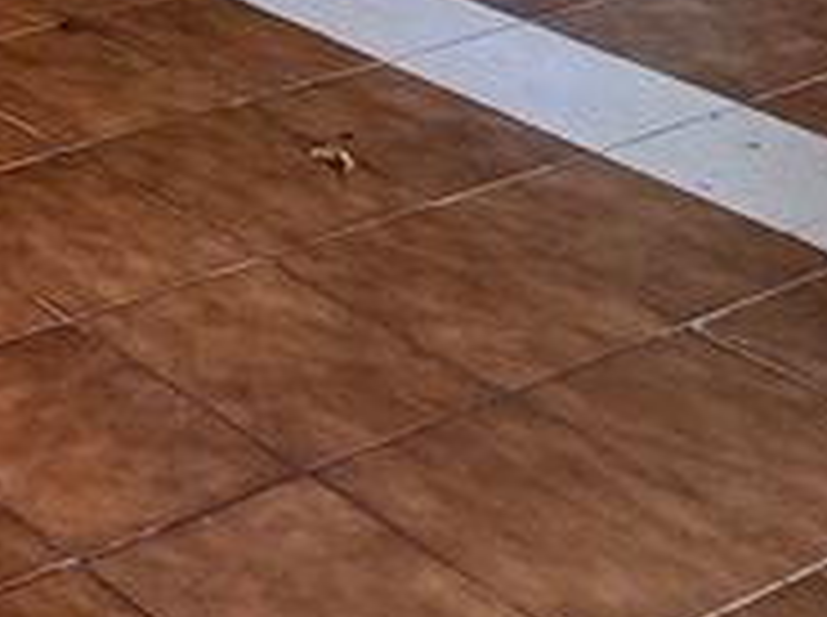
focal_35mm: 91
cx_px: -755
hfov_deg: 16.9
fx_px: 2170
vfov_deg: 12.3
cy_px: -921
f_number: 2.2
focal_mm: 2.22
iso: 125
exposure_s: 1/99
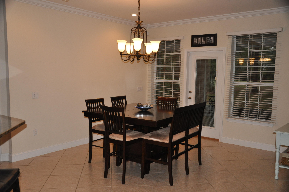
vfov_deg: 39.9
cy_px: 96
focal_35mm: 33
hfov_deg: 57.3
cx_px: 144
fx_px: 265
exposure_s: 1/60
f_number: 3.8
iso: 800
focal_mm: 22
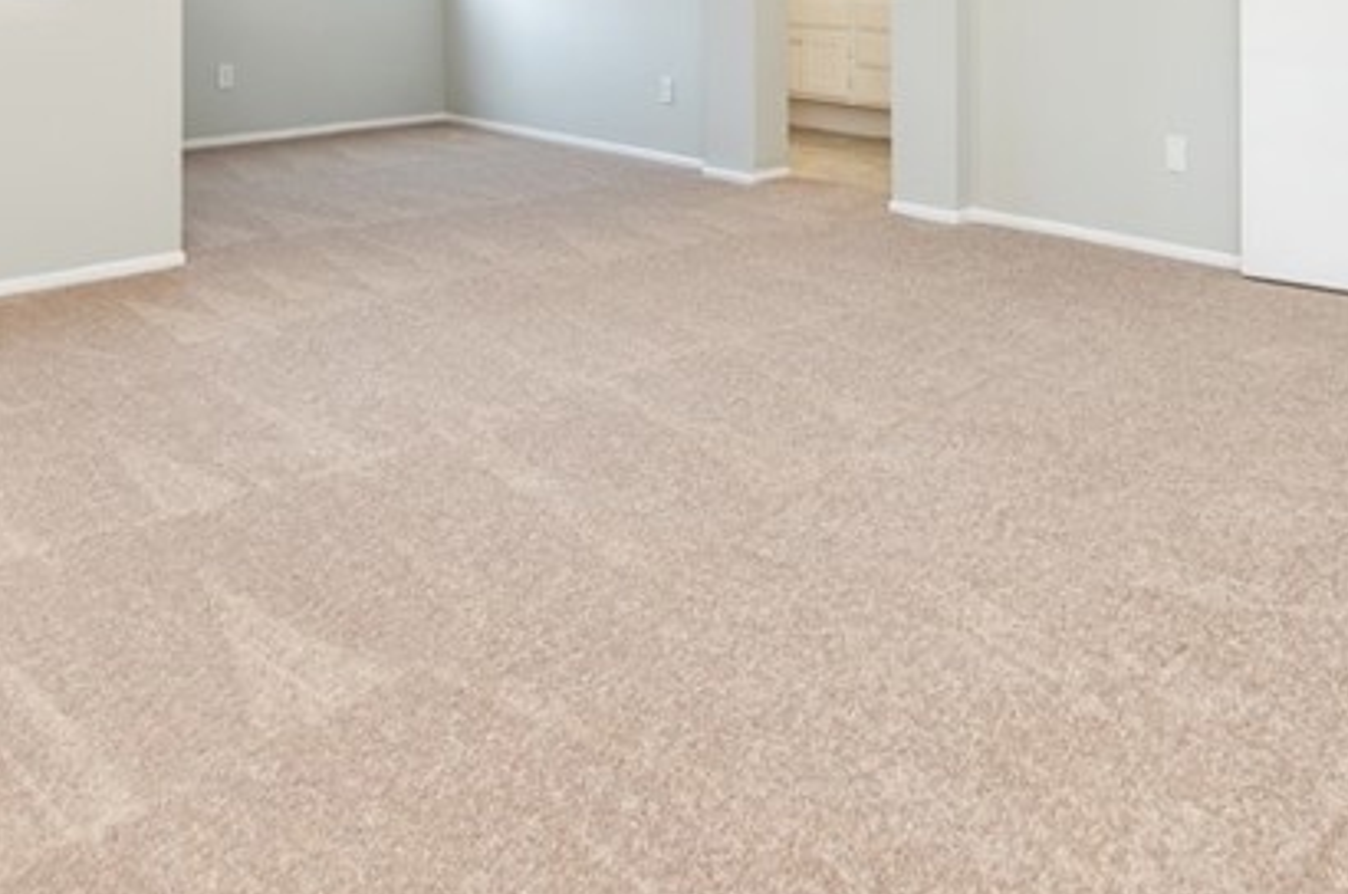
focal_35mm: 35
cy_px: -54
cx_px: 776
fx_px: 1308
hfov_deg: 54.3
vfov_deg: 33.6
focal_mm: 14
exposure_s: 1/100
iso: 200
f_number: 5
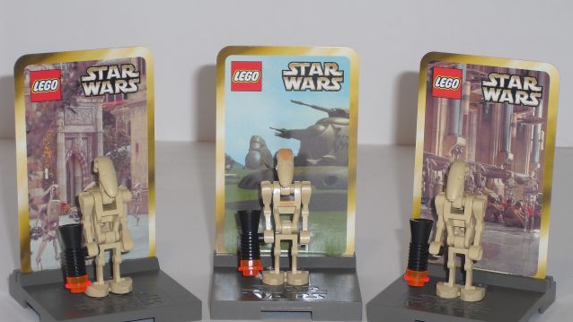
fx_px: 1778
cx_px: 286
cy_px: 178
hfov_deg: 18.3
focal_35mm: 117
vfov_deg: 10.4
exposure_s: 1/60
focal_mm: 18.9
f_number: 5.6
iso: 100
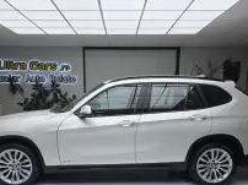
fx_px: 293
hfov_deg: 45.8
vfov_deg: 33.4
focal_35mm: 41
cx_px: 120
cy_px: 163
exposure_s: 1/136
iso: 12
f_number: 1.7
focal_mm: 6.25
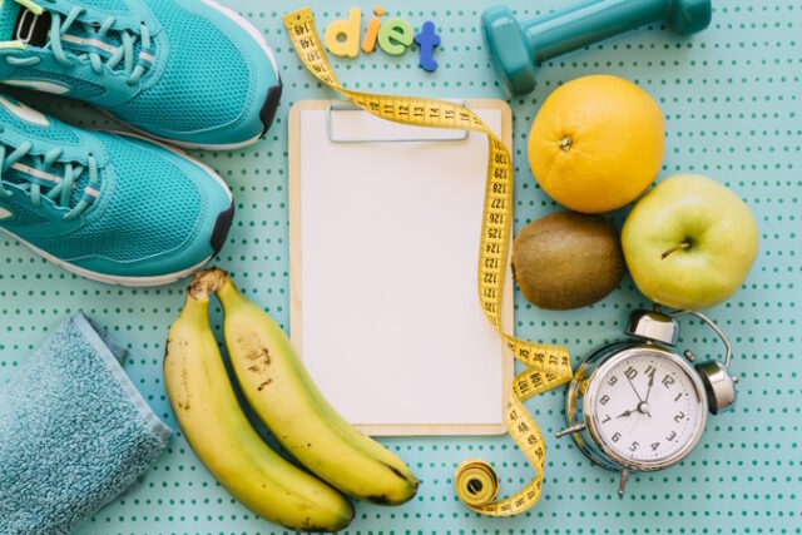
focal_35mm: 61
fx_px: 1359
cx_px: 401
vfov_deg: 22.3
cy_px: 268
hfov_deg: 32.9
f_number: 10
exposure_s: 1/15
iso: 160
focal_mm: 61
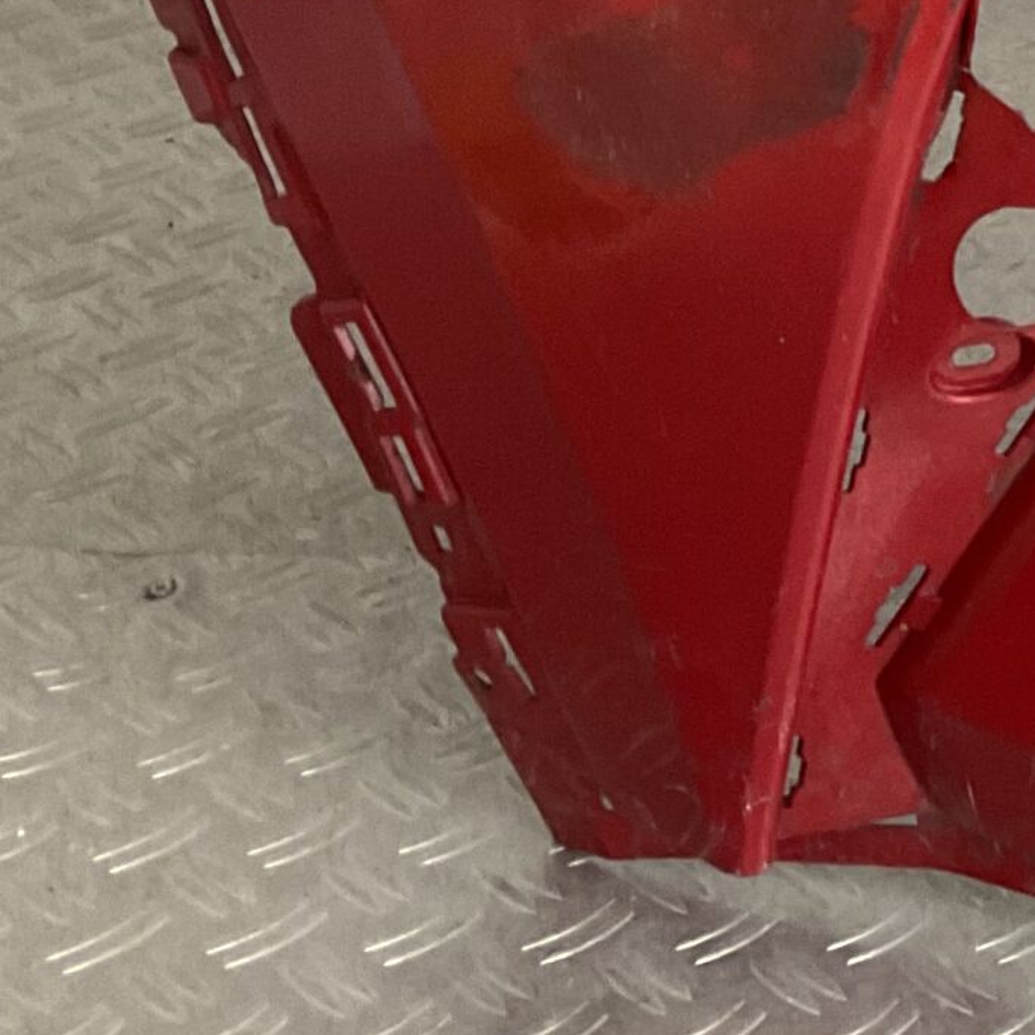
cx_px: 1828
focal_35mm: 96
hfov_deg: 15.7
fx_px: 3247
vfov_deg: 17.8
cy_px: 56
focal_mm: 3
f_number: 1.8
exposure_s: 1/60
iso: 100
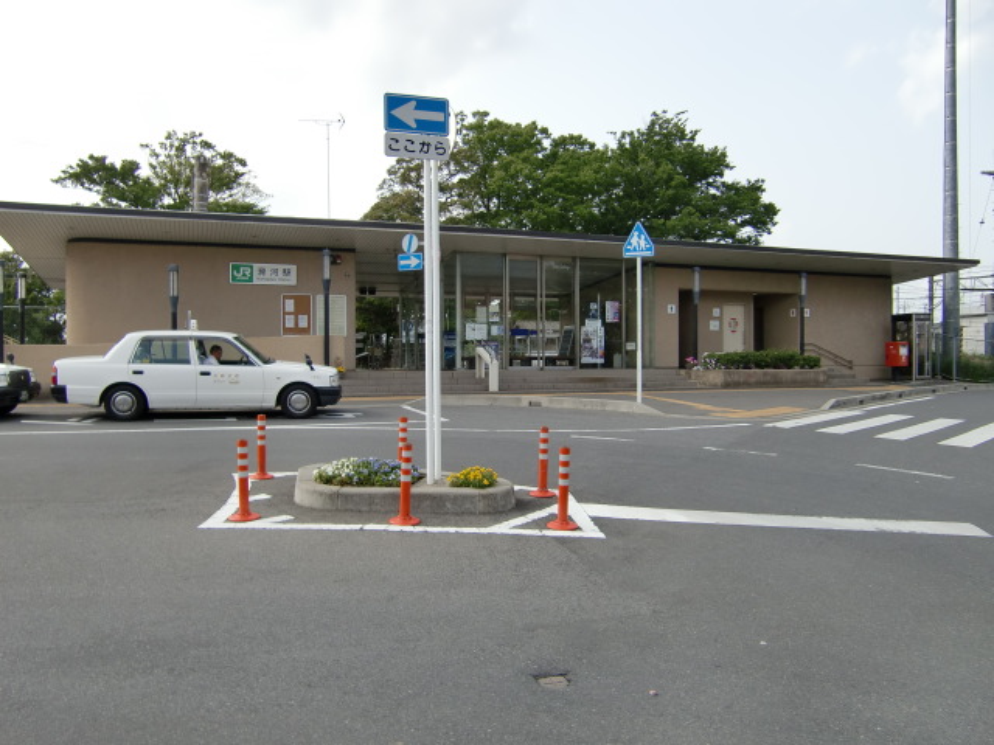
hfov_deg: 63.4
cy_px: 372
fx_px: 804
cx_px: 497
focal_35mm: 28
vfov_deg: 49.7
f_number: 2.6
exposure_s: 1/800
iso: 64
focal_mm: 4.9
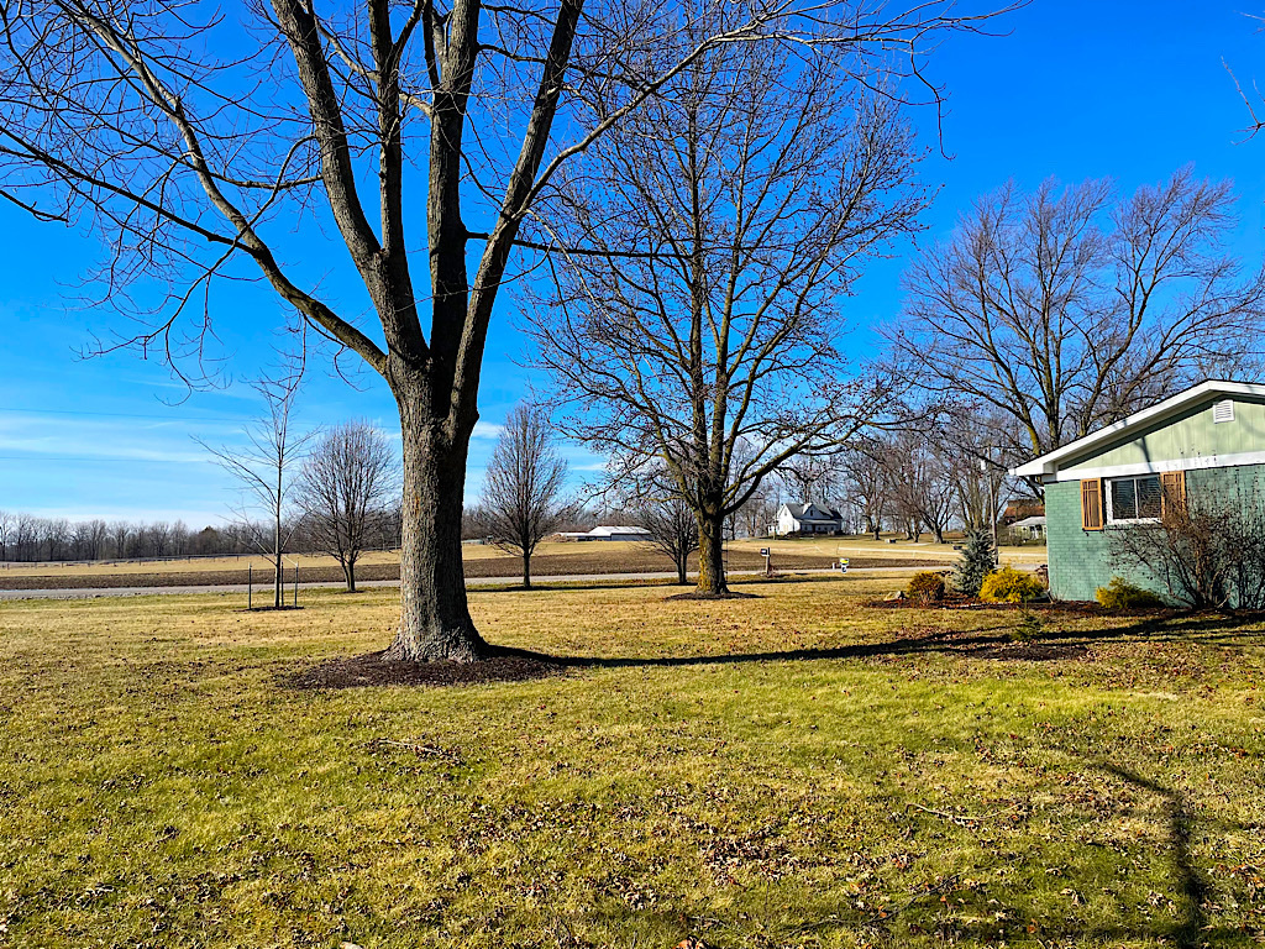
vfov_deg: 53.1
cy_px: 474
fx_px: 950
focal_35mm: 26
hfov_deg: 67.3
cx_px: 632
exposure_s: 1/2747
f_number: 1.6
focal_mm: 4.2
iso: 32
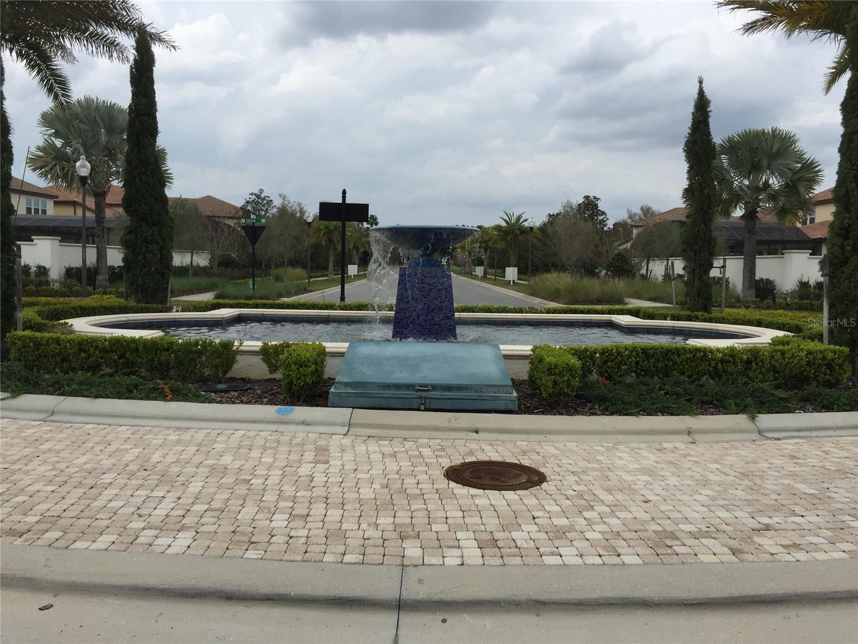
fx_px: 719
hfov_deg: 61.7
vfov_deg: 48.2
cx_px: 429
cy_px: 322
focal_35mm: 29
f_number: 2.2
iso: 32
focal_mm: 4.15
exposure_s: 1/2083
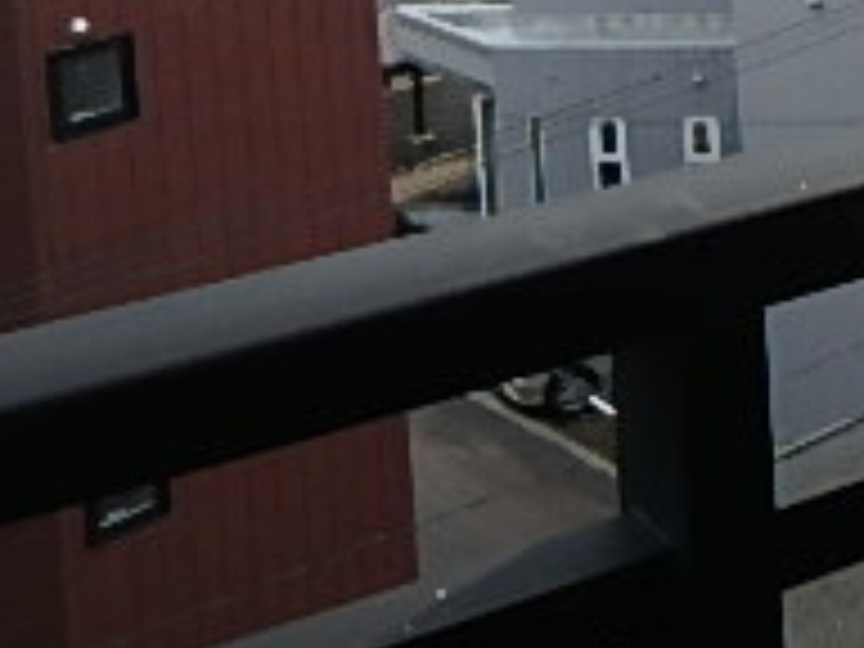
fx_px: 1747
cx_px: 558
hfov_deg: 27.6
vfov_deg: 18.2
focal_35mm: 70
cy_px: -387
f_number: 3.5
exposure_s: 1/500
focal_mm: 3.7
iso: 125
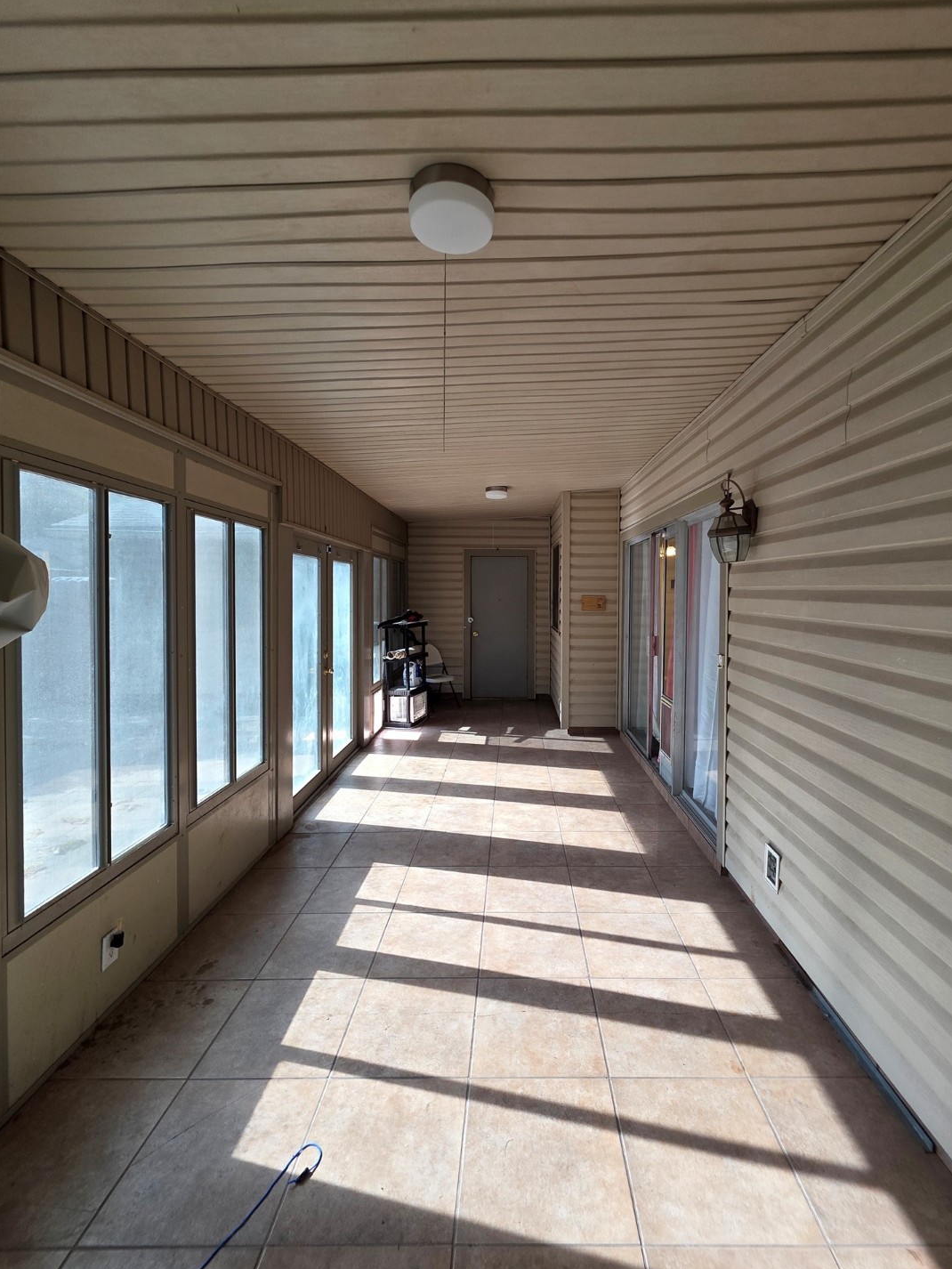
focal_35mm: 14
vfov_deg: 102.0
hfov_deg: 85.6
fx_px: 513
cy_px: 602
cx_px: 509
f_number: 1.9
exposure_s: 1/120
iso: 80
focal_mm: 2.2
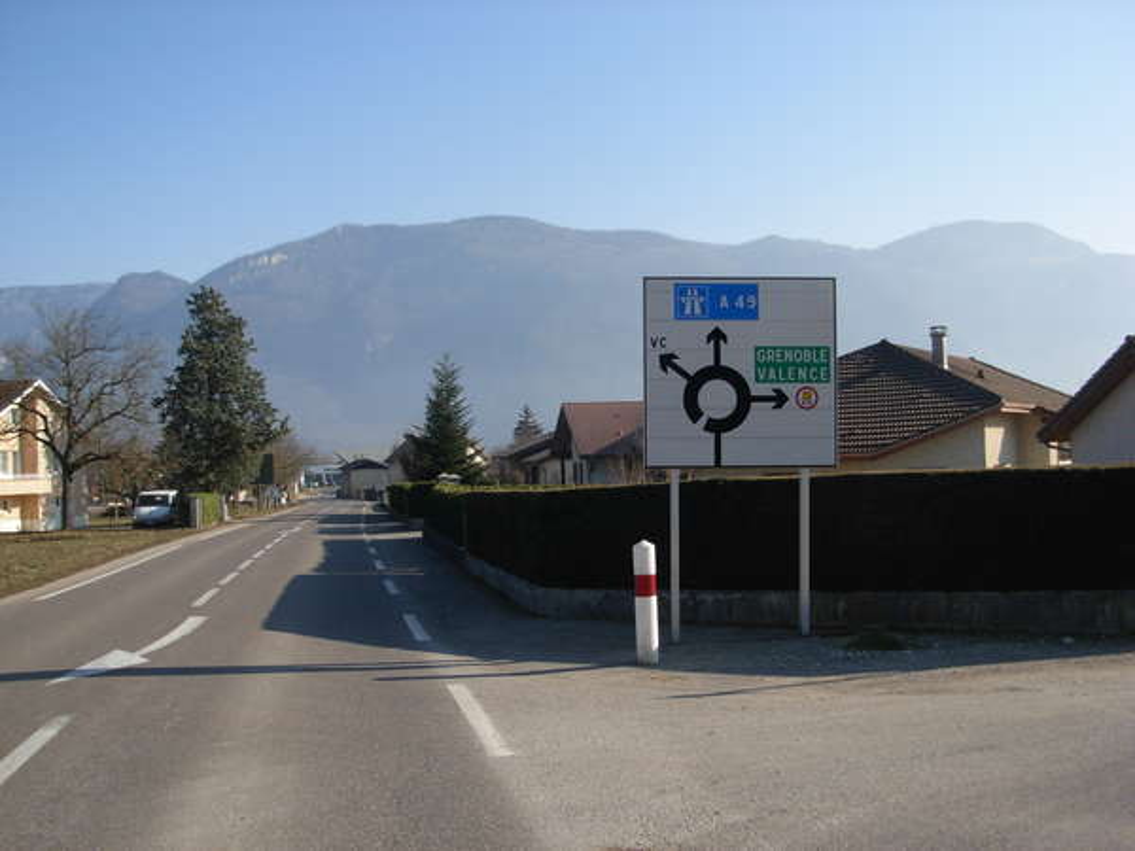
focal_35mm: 38
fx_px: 1246
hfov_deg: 49.0
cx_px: 568
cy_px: 426
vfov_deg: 37.7
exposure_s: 1/966
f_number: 2.9
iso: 79
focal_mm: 6.3
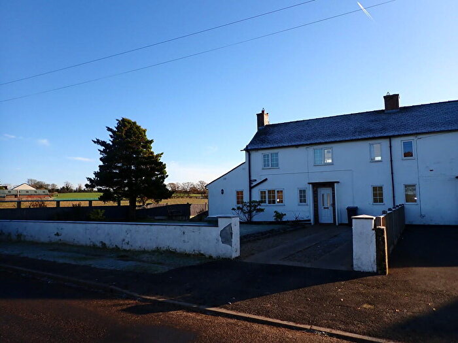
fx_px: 331
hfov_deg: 69.4
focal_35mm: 25
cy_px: 172
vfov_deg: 54.9
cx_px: 229
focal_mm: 4.5
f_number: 2.8
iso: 100
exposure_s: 1/1000
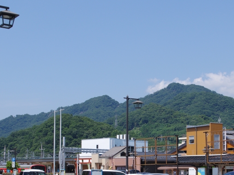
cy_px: 134
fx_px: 473
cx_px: 144
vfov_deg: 20.8
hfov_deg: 27.7
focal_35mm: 70
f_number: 11
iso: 100
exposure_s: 1/125
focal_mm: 24
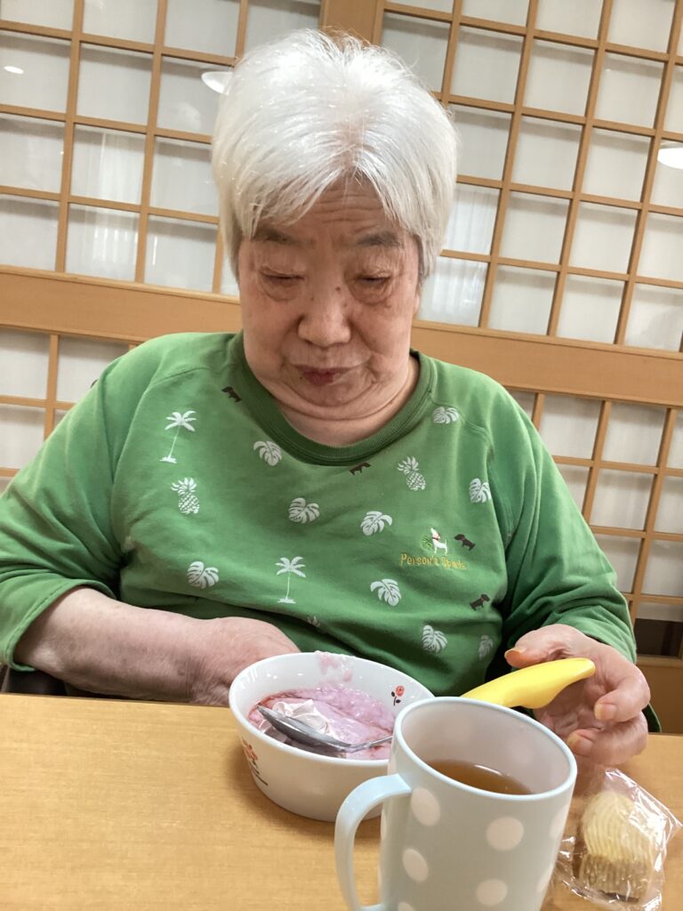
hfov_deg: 45.4
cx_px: 342
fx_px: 816
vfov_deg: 58.4
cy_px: 456
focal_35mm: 31
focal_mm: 3.3
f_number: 2.4
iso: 160
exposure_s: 1/50
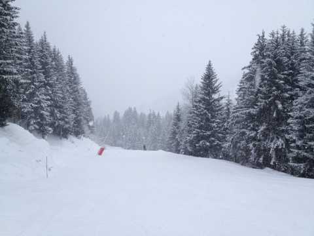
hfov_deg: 52.6
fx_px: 317
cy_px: 118
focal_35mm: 35
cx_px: 157
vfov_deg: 40.7
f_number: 2.4
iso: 64
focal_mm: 4.28
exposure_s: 1/497
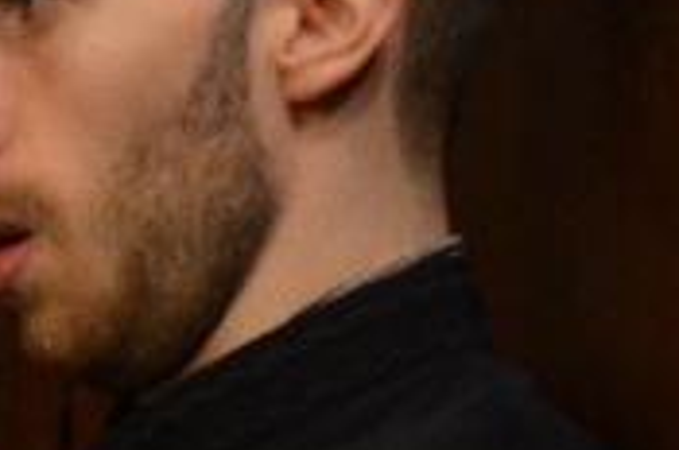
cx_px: -1339
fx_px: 5046
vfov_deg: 5.1
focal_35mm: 268
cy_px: 380
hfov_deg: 6.9
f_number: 4
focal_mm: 26
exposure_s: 1/30
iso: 1400
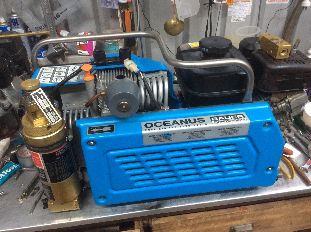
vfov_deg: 44.1
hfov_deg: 56.9
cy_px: 116
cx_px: 156
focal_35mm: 32
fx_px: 287
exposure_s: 1/25
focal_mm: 3.3
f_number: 2.4
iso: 125
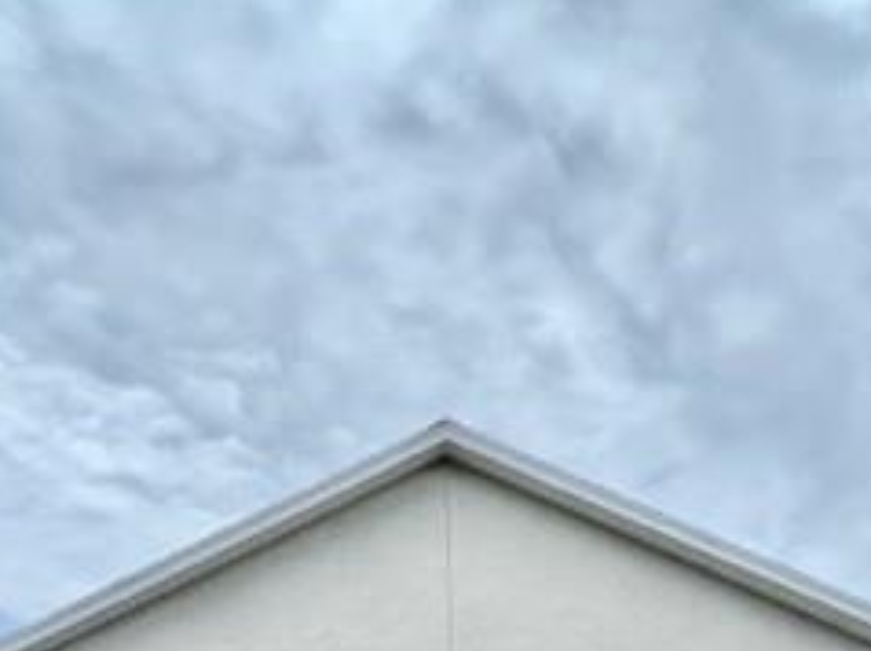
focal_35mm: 35
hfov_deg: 52.5
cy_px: 801
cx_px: 370
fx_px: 880
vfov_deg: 32.7
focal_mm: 1.57
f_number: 1.8
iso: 32
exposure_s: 1/1340
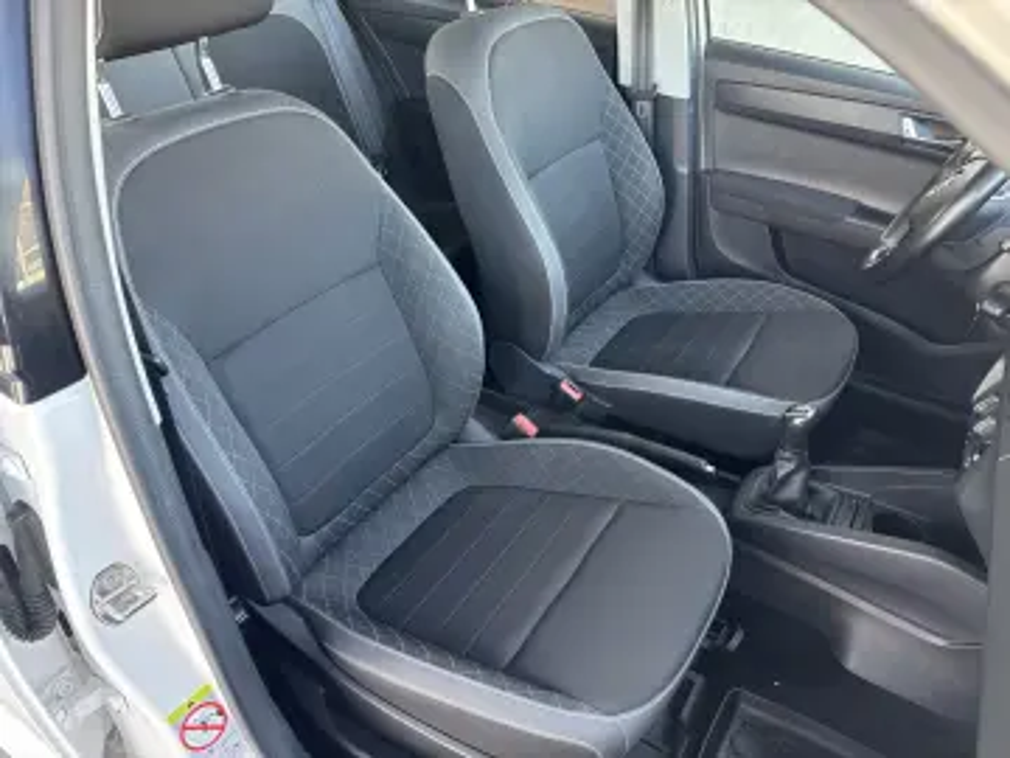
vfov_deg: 53.1
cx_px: 505
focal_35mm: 26
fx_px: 759
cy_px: 379
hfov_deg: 67.3
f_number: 1.6
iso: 160
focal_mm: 5.96
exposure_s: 1/60
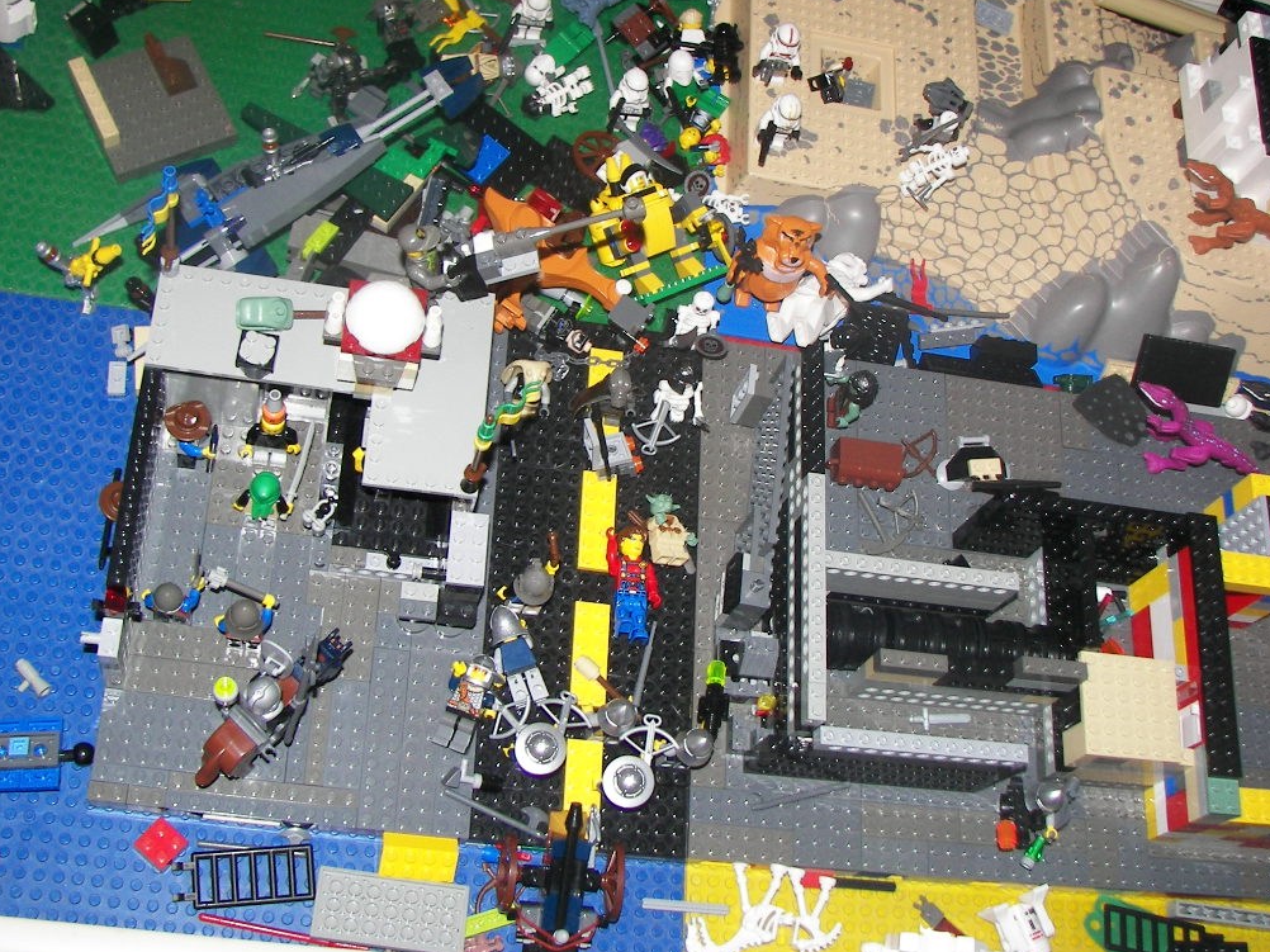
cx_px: 668
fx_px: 1687
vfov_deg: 31.4
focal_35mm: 46
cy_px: 382
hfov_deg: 41.2
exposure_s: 1/30
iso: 100
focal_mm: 6
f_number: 2.8
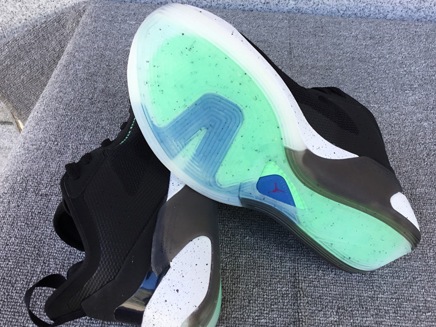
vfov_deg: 39.6
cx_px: 239
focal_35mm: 36
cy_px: 145
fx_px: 453
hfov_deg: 51.3
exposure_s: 1/100
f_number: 2.4
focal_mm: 3.3
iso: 25
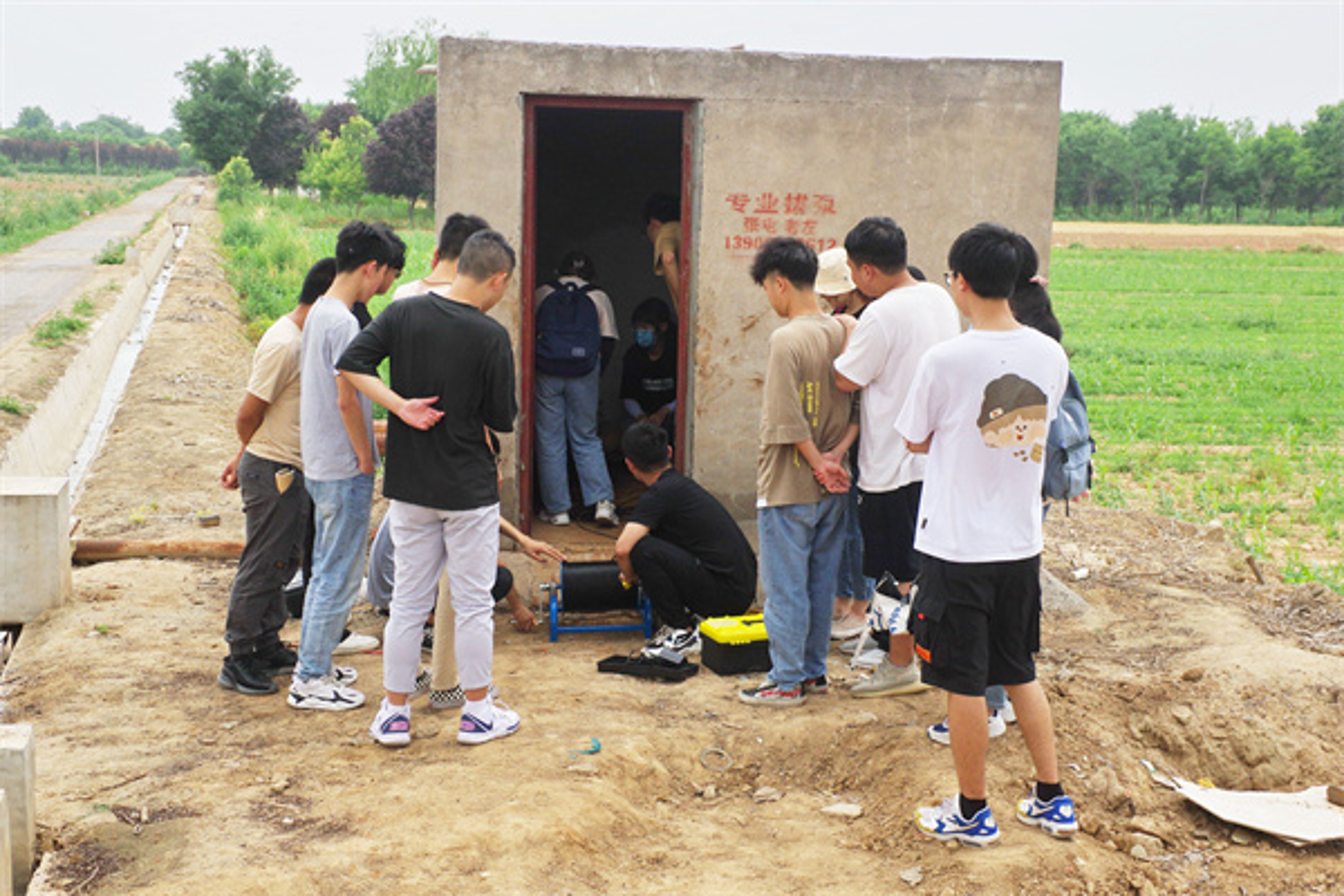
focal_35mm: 45
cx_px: 672
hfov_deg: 43.6
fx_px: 1680
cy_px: 448
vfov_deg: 29.9
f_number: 8
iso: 320
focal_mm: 30
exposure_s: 1/640
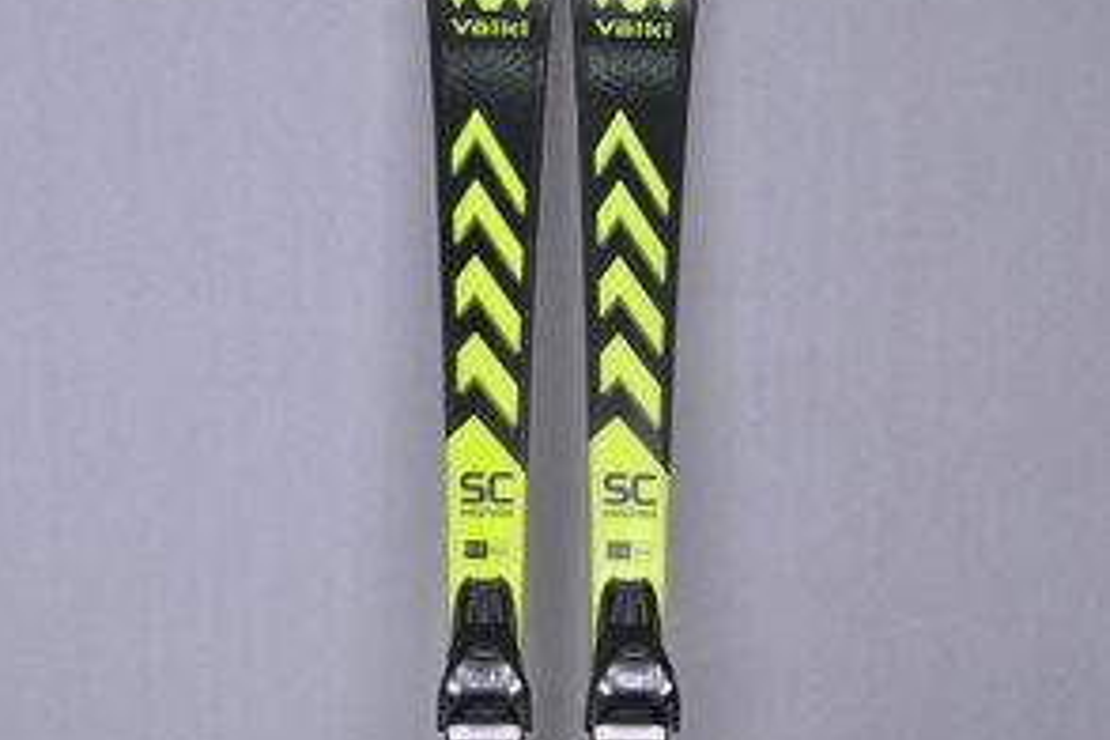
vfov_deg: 23.6
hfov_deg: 36.2
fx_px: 1696
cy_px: 732
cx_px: 549
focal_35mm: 55
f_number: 9.5
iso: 3200
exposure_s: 1/125
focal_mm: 24
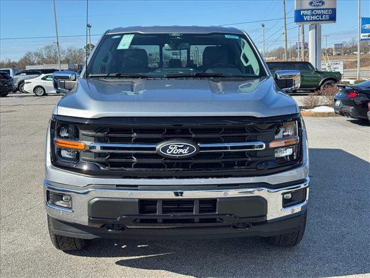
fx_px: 513
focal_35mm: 48
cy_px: 139
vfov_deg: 30.3
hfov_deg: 39.7
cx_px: 185
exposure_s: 1/2252
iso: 64
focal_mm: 6.76
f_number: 1.78
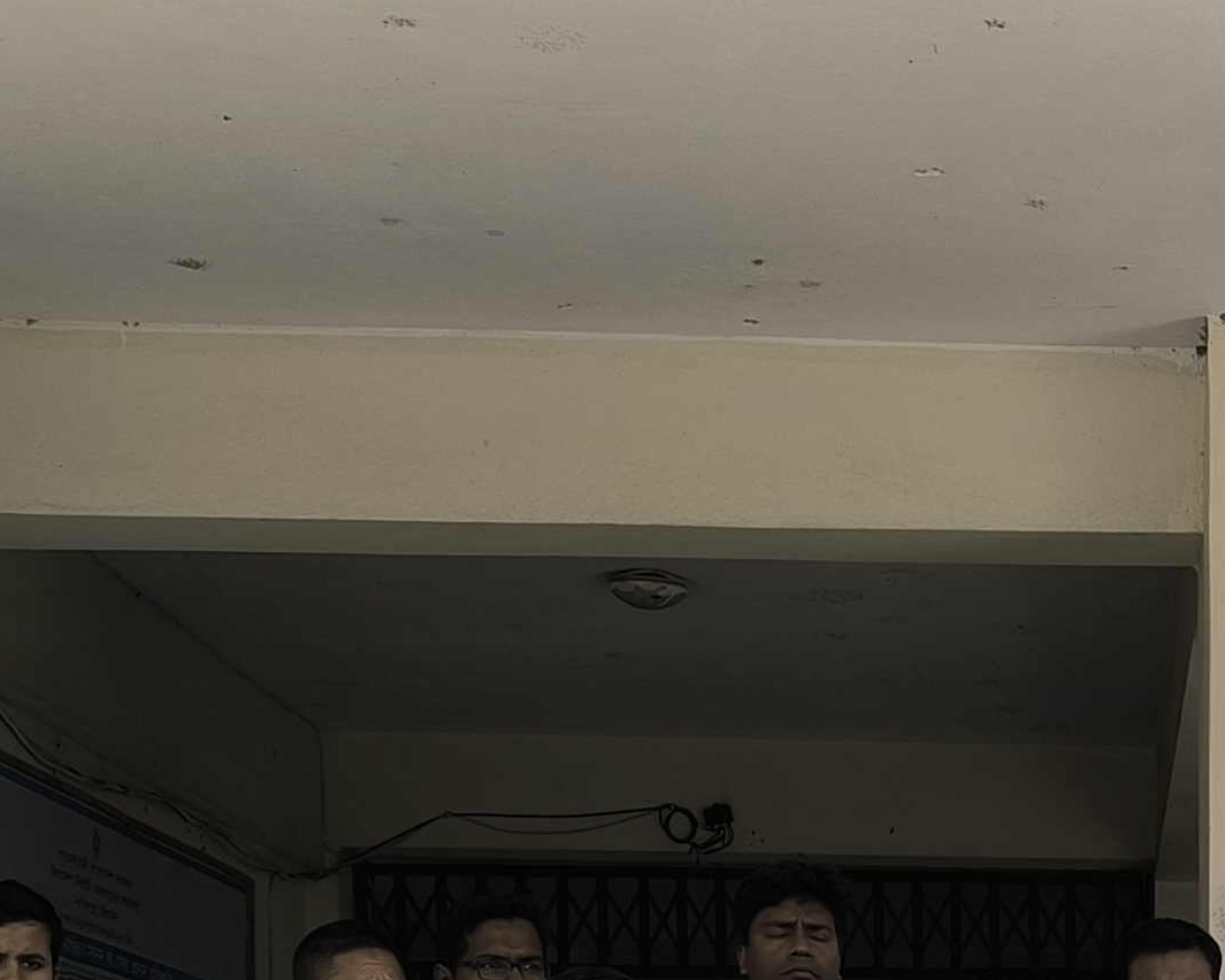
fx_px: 3118
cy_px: 1363
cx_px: 1240
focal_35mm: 86
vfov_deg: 16.6
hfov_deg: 21.4
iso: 50
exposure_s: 1/469
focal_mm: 6.14
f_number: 1.65
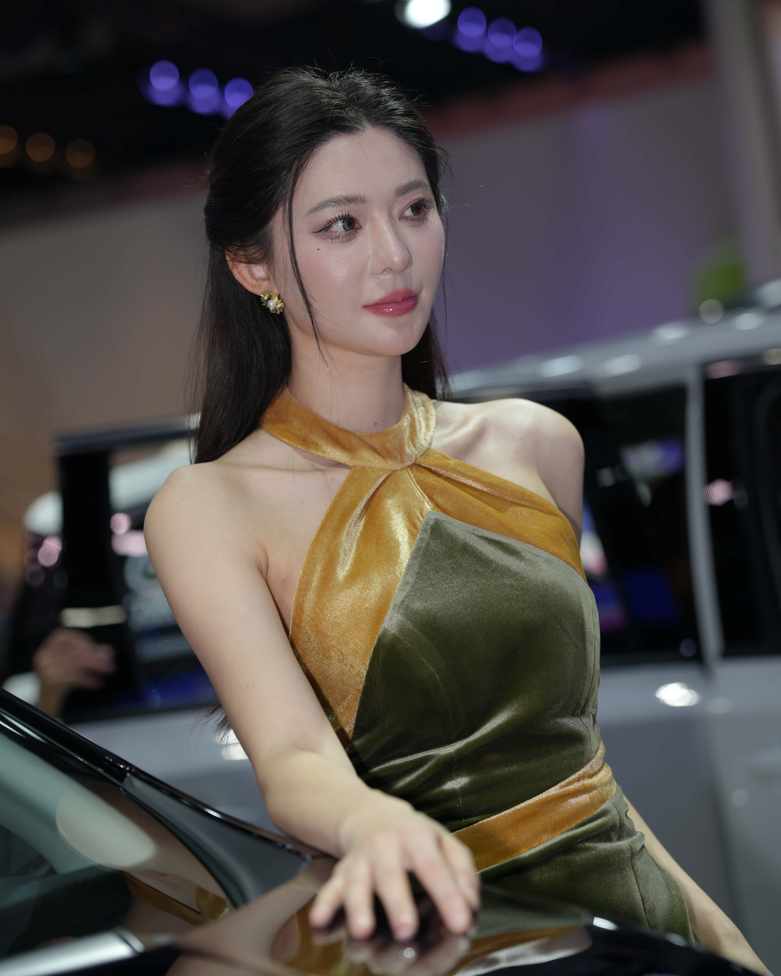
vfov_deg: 18.6
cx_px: 391
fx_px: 2982
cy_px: 469
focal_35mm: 103
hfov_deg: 14.9
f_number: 3.5
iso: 100
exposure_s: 1/160
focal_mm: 91.2
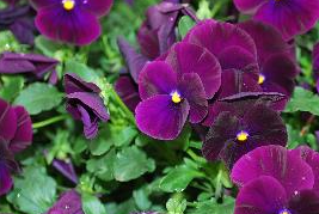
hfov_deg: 22.4
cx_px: 234
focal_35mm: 90
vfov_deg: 15.2
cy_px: 99
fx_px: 799
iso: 200
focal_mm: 40
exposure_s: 1/60
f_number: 5.3
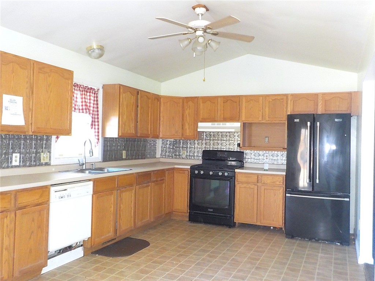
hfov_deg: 60.0
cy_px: 140
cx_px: 188
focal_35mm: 30
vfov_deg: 46.8
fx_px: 325
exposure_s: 1/30
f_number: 3.3
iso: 360
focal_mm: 4.1
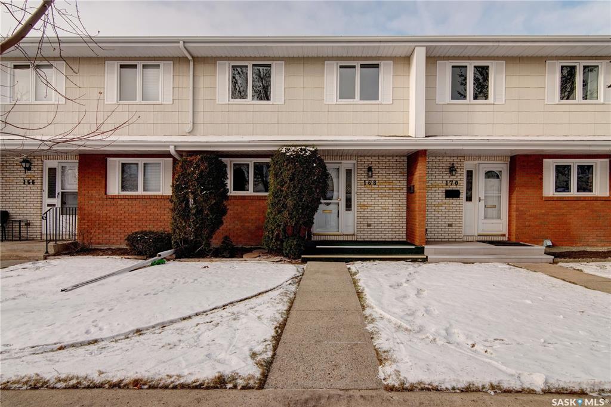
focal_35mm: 20
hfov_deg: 84.0
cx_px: 306
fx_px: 339
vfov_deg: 61.9
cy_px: 204
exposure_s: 1/800
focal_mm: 20
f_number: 7.1
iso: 400
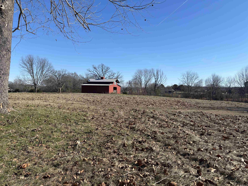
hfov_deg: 67.3
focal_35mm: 26
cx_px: 124
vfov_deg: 53.1
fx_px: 186
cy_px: 93
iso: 50
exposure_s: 1/3021
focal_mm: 5.96
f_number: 1.6
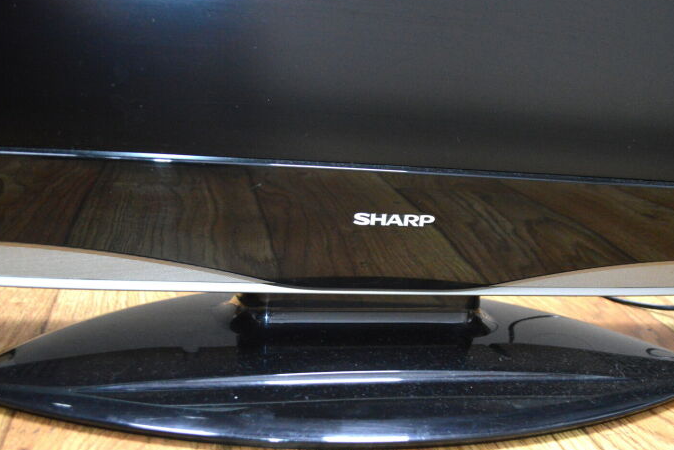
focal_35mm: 41
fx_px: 768
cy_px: 233
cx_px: 369
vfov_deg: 32.7
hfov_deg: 47.3
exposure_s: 1/60
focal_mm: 24
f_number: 4
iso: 2500
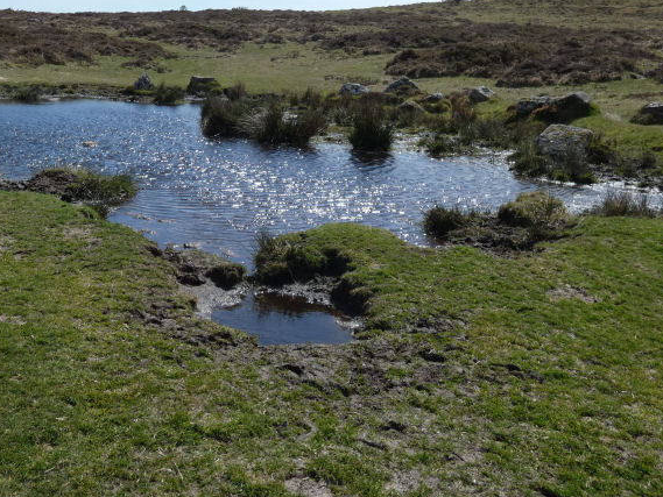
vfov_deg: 34.2
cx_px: 214
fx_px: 785
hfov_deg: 45.0
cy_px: 109
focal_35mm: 41
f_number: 4
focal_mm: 4.6
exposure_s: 1/800
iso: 80
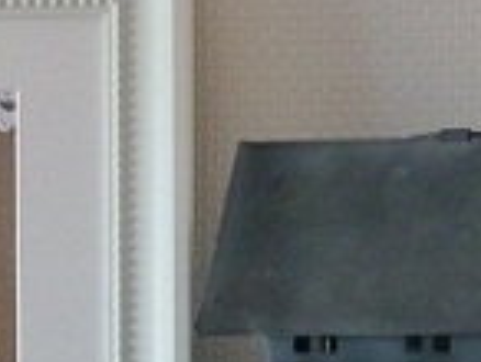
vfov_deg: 5.0
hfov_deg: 6.7
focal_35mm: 294
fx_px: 4092
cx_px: -40
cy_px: 472
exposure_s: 1/20
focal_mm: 14.2
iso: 400
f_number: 4.4
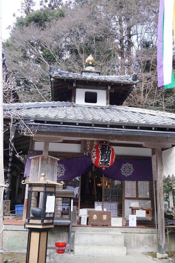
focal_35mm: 34
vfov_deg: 55.1
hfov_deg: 38.4
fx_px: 251
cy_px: 132
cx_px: 88
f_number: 4
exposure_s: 1/160
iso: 640
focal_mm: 23
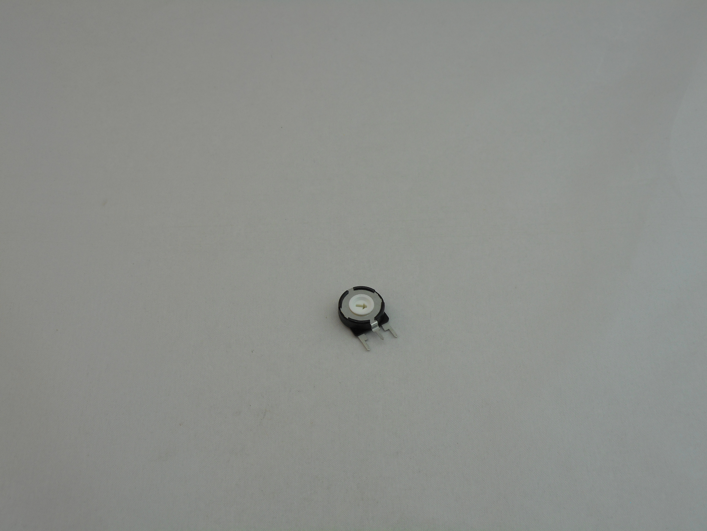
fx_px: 1042
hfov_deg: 37.5
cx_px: 354
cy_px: 266
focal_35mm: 51
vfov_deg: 28.6
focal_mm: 9.1
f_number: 4.9
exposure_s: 1/60
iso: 80
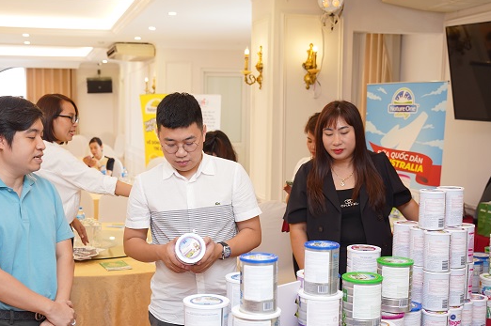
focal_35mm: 52
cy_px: 208
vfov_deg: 25.9
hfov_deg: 38.2
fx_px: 708
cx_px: 214
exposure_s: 1/100
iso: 1000
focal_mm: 38.7
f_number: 3.5
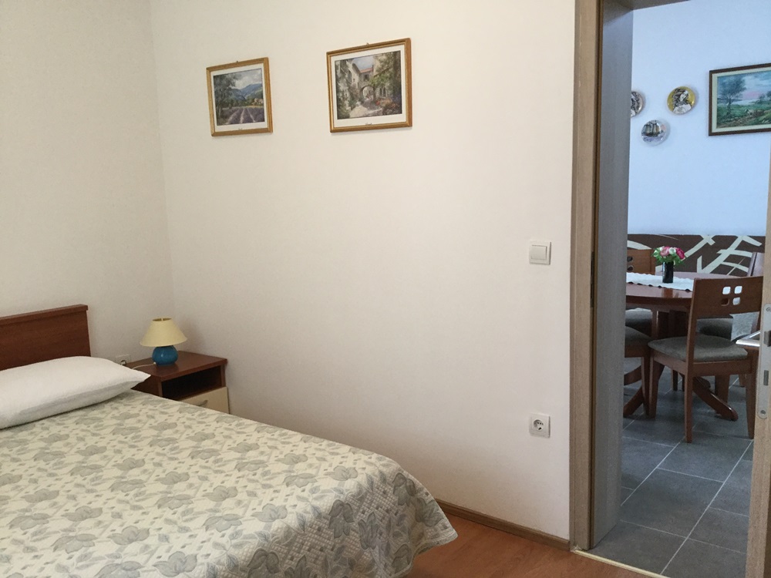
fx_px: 690
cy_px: 289
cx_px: 386
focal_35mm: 31
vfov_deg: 45.4
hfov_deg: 58.4
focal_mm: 3.3
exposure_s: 1/33
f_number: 2.4
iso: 160
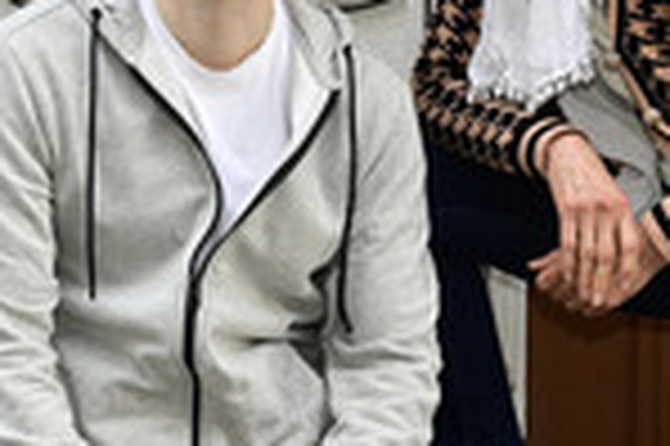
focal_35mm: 124
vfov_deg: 11.0
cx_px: 353
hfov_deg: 16.5
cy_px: 167
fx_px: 2305
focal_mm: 41
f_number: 3.5
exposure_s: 1/200
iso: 500
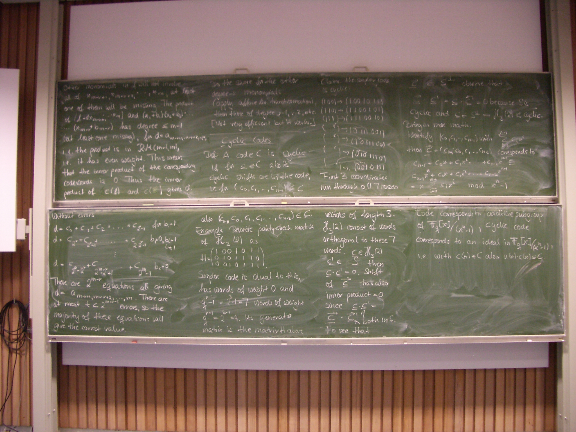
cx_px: 288
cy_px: 216
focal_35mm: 35
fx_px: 582
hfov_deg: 52.6
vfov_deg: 40.7
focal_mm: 5.8
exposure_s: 1/13
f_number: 2.6
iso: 200
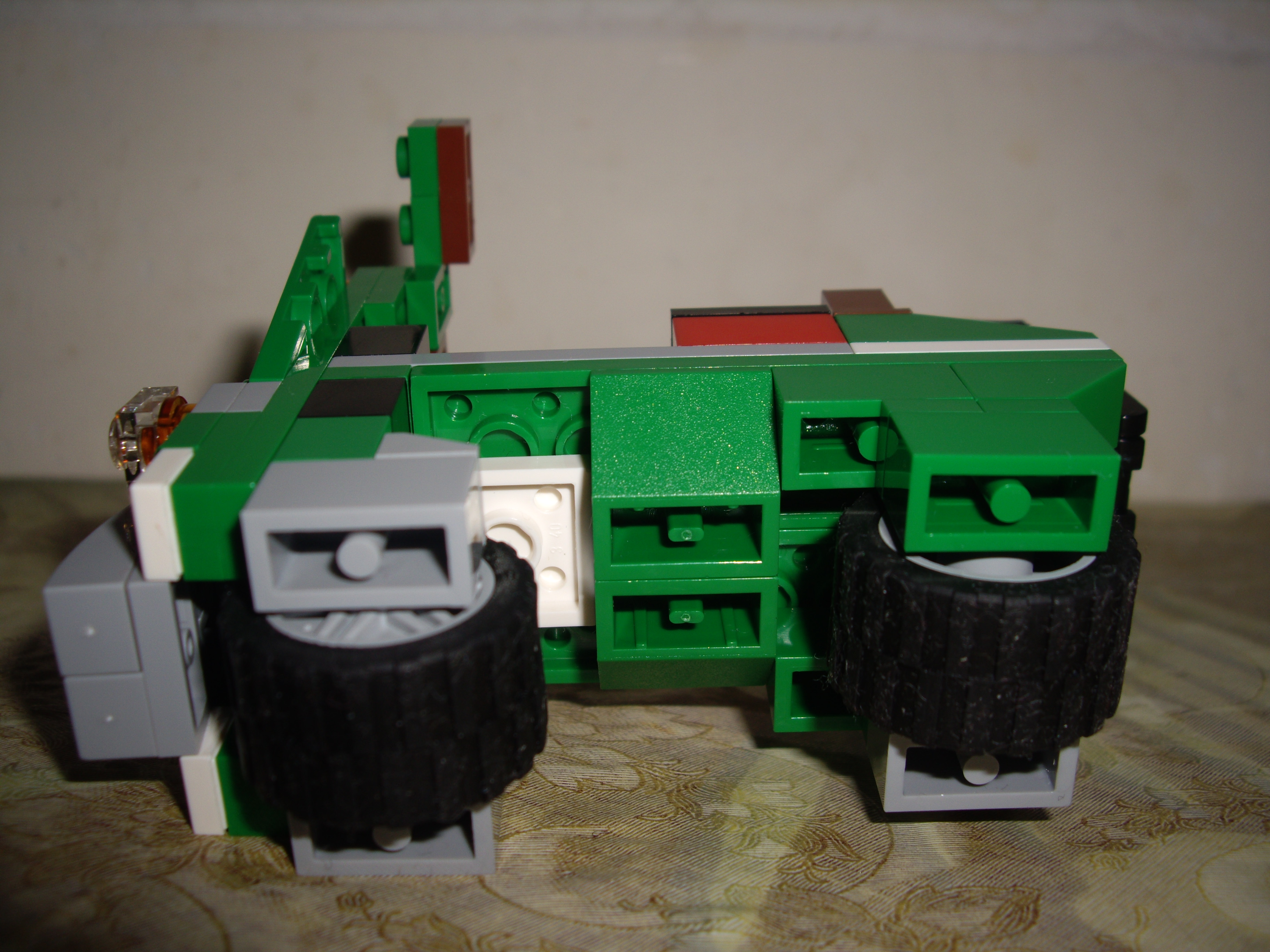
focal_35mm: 38
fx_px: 1394
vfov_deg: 37.7
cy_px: 476
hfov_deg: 49.0
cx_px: 635
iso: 64
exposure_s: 1/40
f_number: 8
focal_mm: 7.9
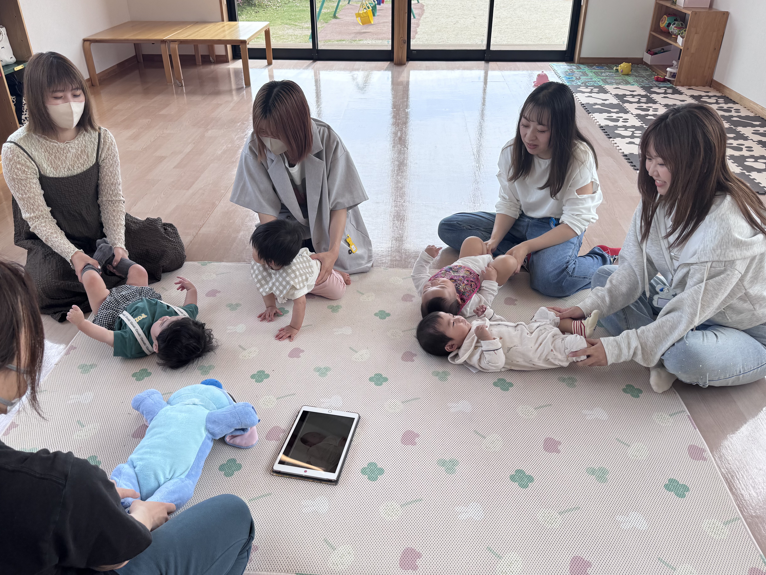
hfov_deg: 63.4
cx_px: 383
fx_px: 620
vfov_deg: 49.7
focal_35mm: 28
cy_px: 274
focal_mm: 6.76
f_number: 1.78
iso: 80
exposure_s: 1/792
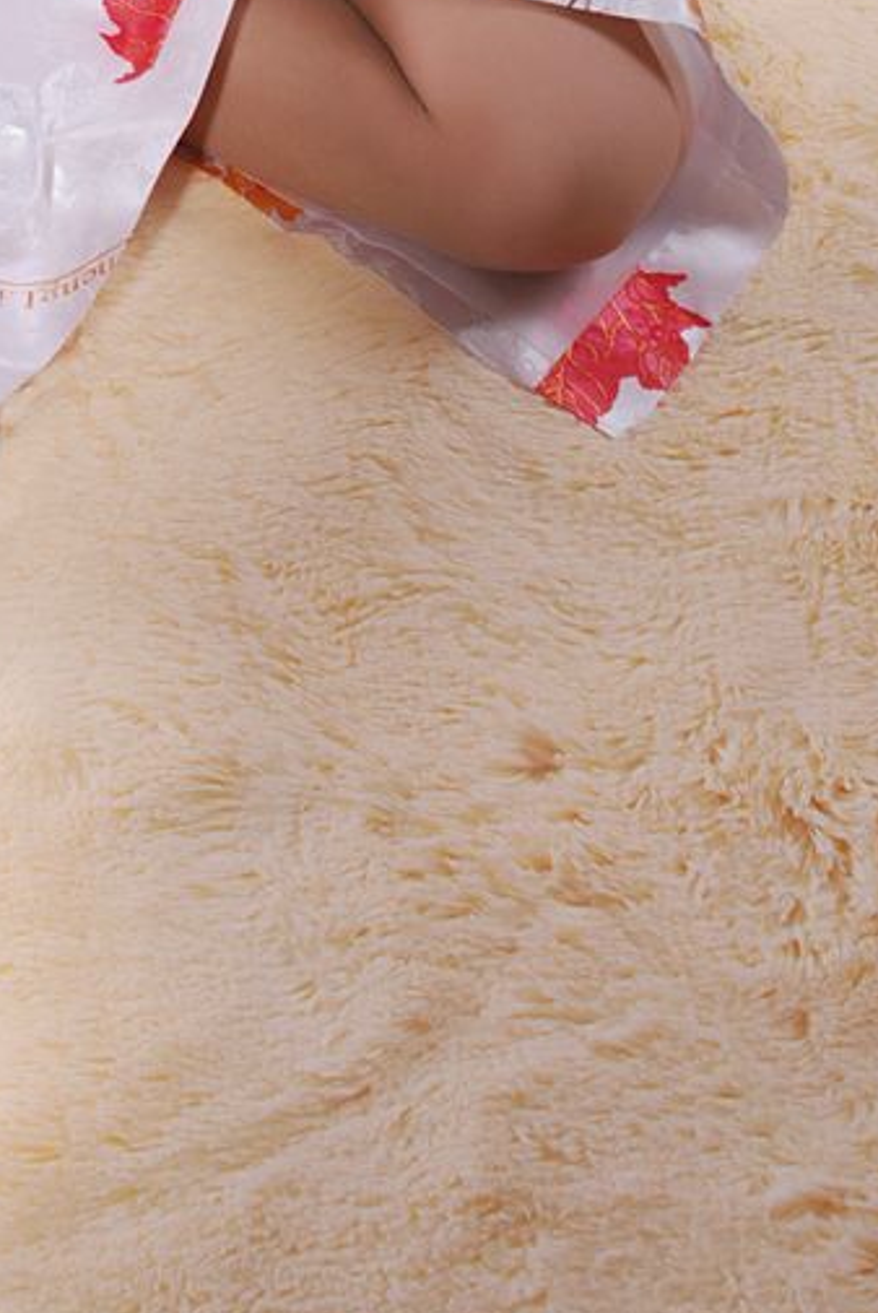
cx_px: -9
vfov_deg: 19.3
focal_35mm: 95
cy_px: -541
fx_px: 3466
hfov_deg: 14.2
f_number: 8
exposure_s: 1/8
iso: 100
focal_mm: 20
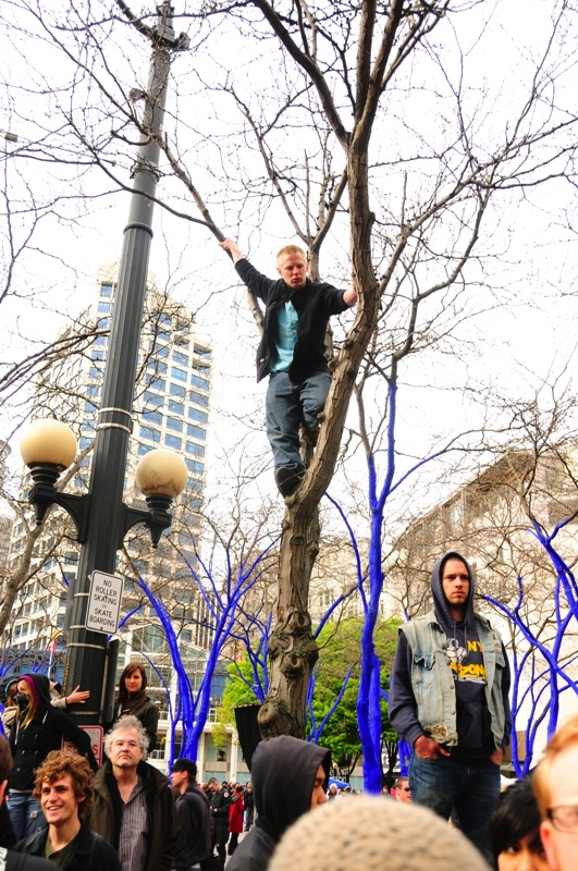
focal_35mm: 33
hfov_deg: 39.9
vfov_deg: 57.3
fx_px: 797
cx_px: 289
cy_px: 436
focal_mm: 22
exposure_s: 1/80
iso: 125
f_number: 5
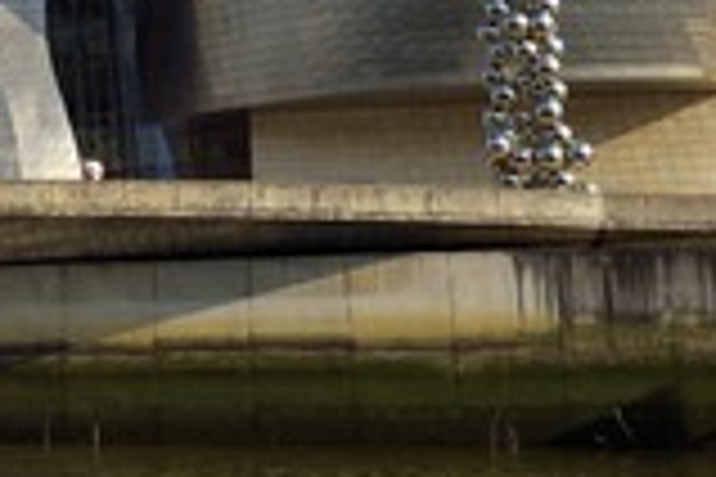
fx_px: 1790
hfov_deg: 21.9
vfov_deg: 14.8
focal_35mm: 90
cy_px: -50
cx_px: 23
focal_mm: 34
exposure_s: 1/400
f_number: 10
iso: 200
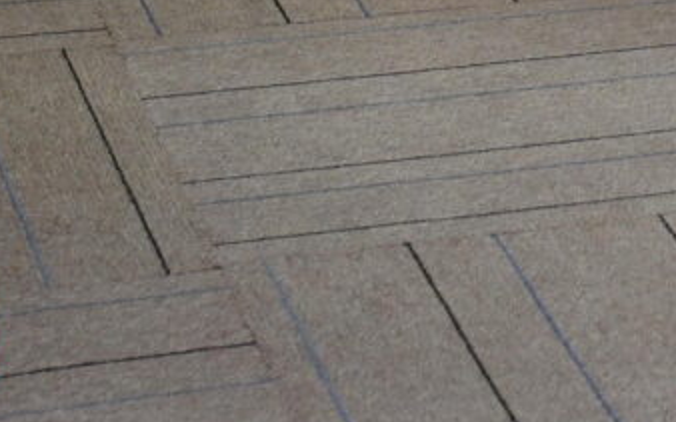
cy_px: -699
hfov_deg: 7.2
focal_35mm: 270
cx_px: 1738
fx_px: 4973
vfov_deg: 4.7
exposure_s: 1/80
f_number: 4.5
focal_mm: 35
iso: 800
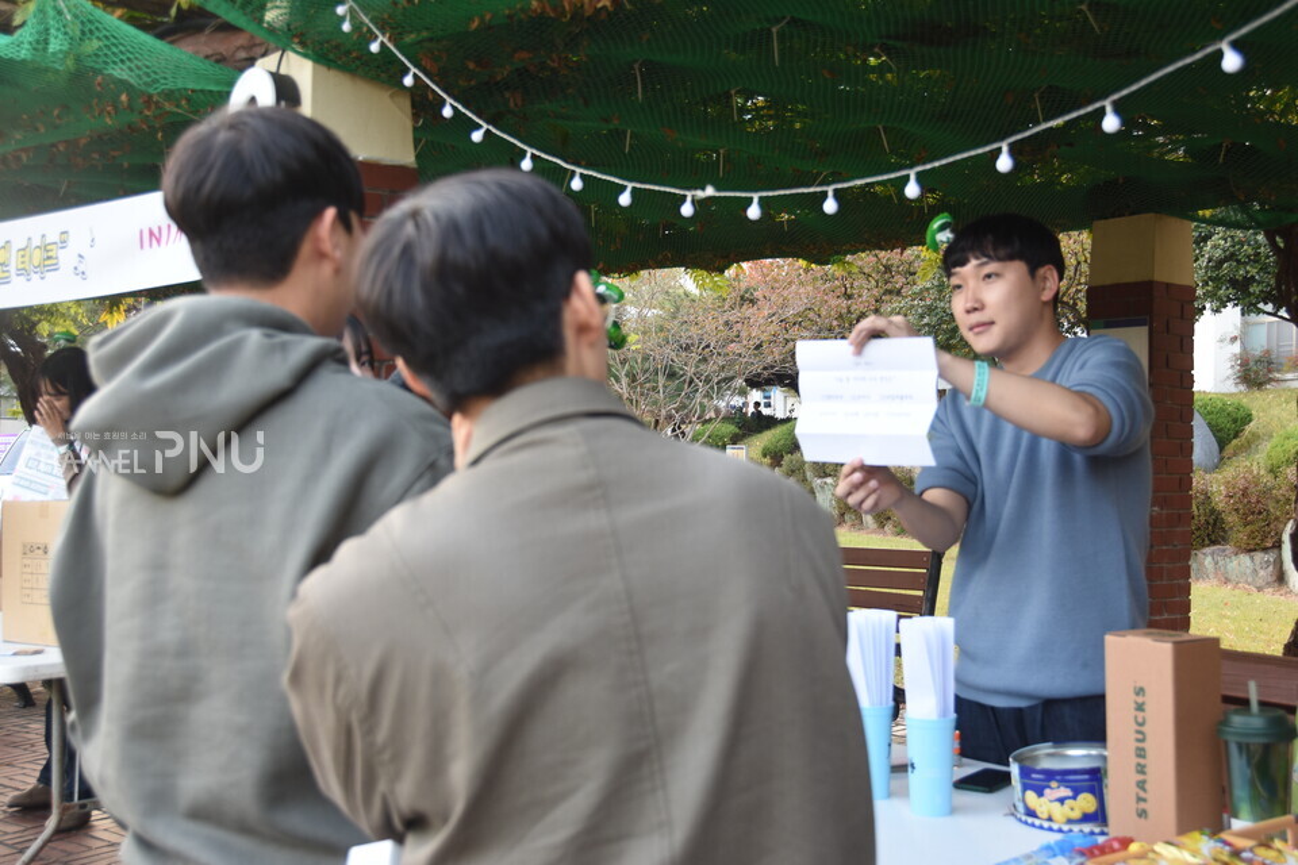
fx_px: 1514
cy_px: 432
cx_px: 649
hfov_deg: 46.4
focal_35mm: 42
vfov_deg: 31.9
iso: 320
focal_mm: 28
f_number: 4
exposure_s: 1/100
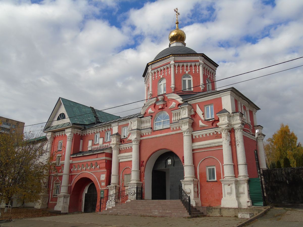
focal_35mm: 29
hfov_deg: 61.7
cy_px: 114
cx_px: 152
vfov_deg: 48.2
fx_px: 254
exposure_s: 1/1000
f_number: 3.6
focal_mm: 5.2
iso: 80
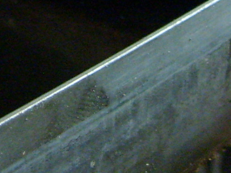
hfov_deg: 12.3
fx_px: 1068
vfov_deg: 8.7
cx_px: 109
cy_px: -194
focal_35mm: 160
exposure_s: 1/8
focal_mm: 5.8
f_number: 2.8
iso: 200
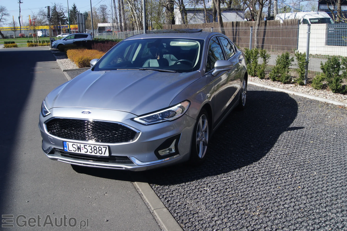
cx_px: 174
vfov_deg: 36.8
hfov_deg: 53.2
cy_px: 116
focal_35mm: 36
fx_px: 347
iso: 100
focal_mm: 24
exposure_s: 1/100
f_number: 13
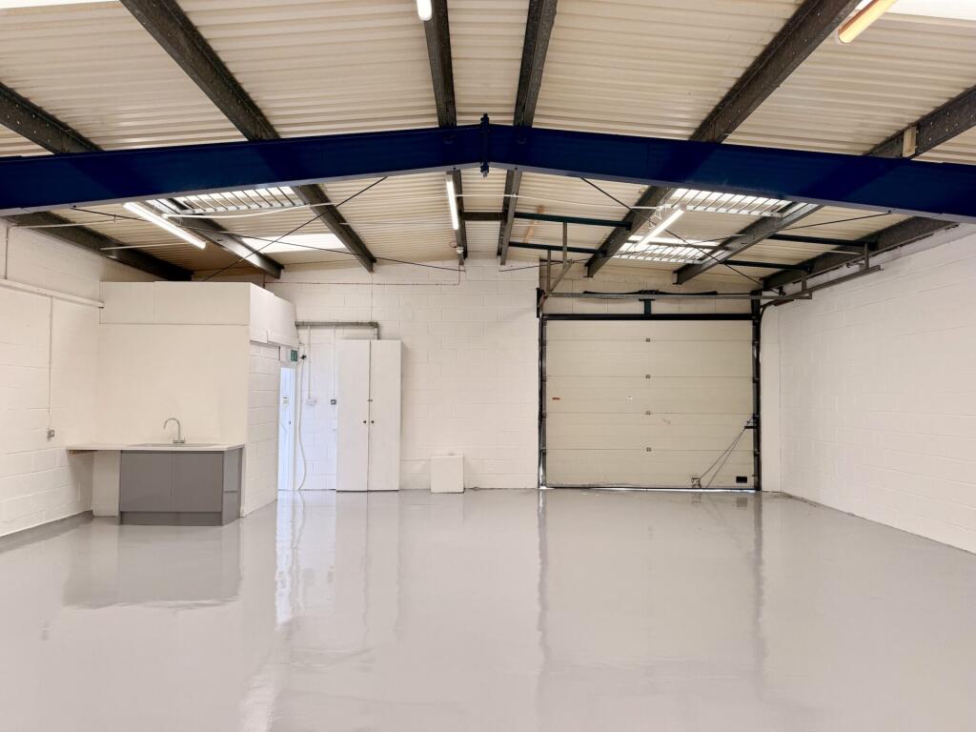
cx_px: 488
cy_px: 366
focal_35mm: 24
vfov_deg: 56.8
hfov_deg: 71.6
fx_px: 677
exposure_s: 1/294
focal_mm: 6.76
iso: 100
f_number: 1.78
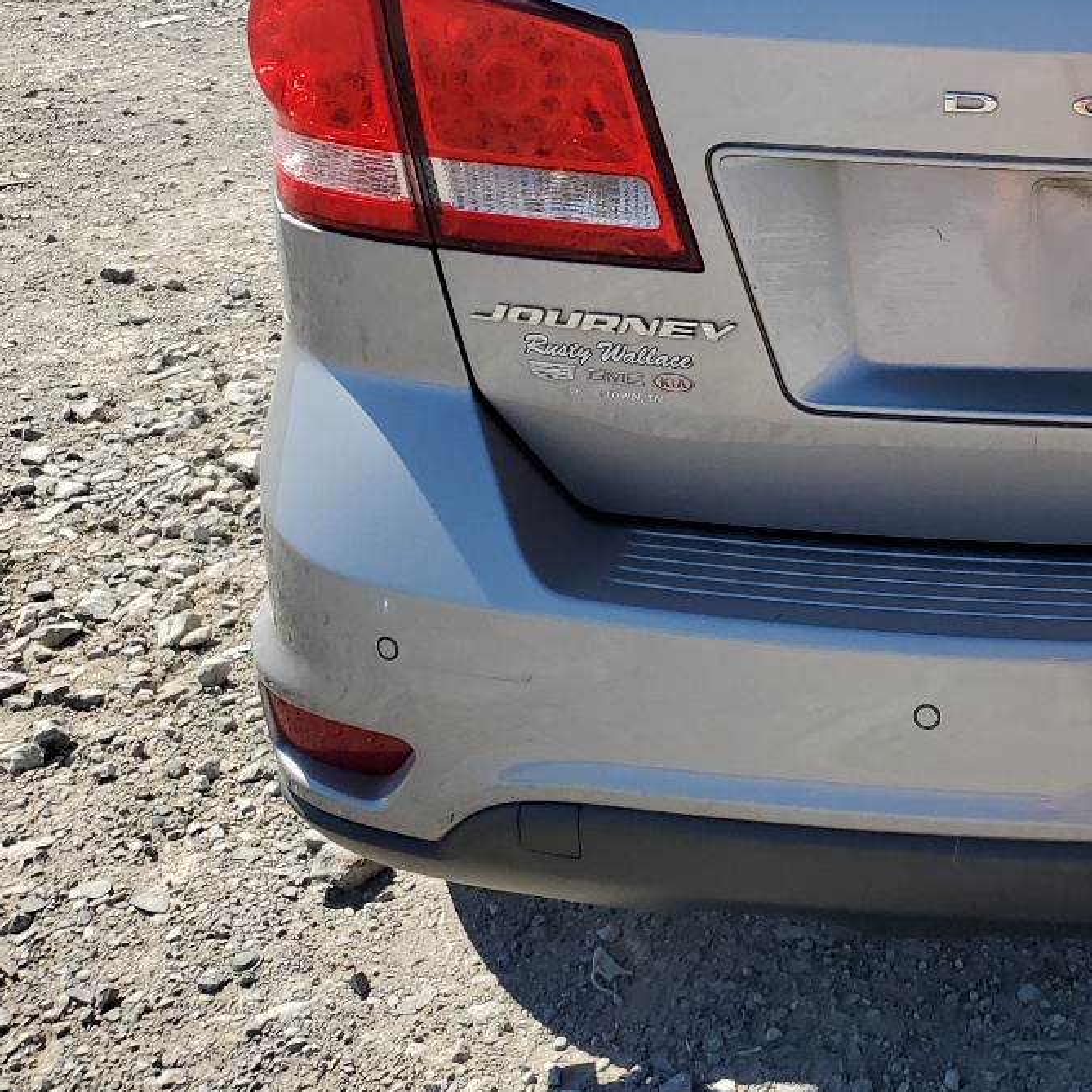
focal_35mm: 55
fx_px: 1963
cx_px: 1198
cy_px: 183
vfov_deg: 30.2
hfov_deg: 28.3
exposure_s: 1/2500
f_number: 1.5
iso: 50
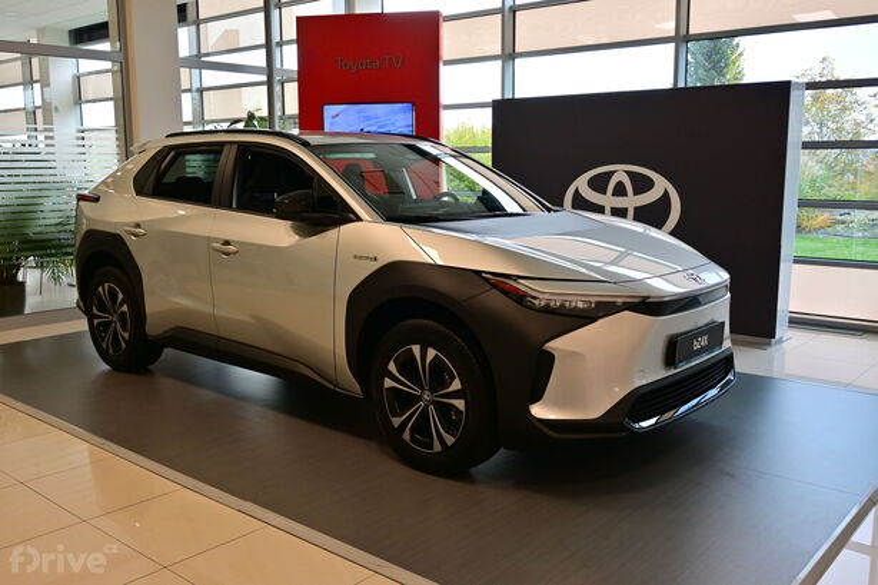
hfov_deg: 57.2
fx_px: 805
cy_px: 292
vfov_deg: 39.9
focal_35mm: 33
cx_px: 439
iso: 640
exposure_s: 1/160
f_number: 4
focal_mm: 22
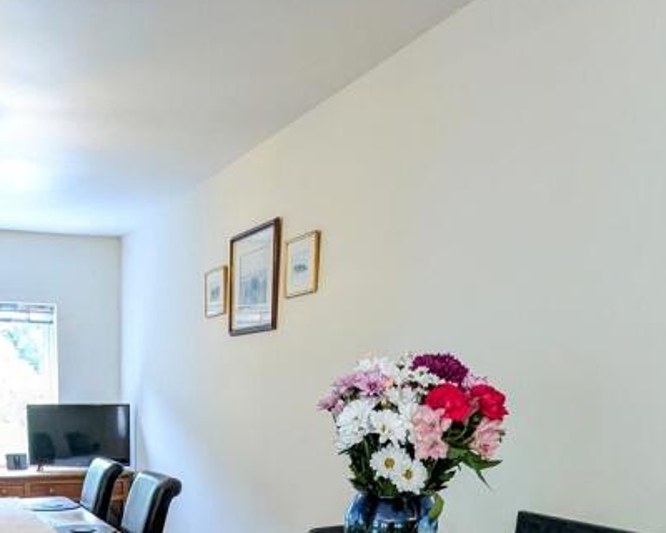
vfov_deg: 31.9
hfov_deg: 44.1
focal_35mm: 40
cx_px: 157
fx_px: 788
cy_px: 619
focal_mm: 2.35
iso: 295
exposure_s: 1/50.5
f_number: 2.2
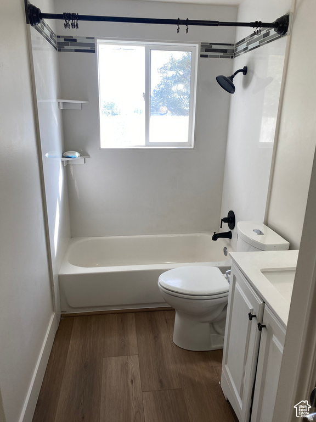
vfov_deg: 67.3
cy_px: 211
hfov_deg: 53.1
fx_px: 316
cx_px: 158
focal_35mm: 26
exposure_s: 1/120
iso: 40
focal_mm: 4.25
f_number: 1.8
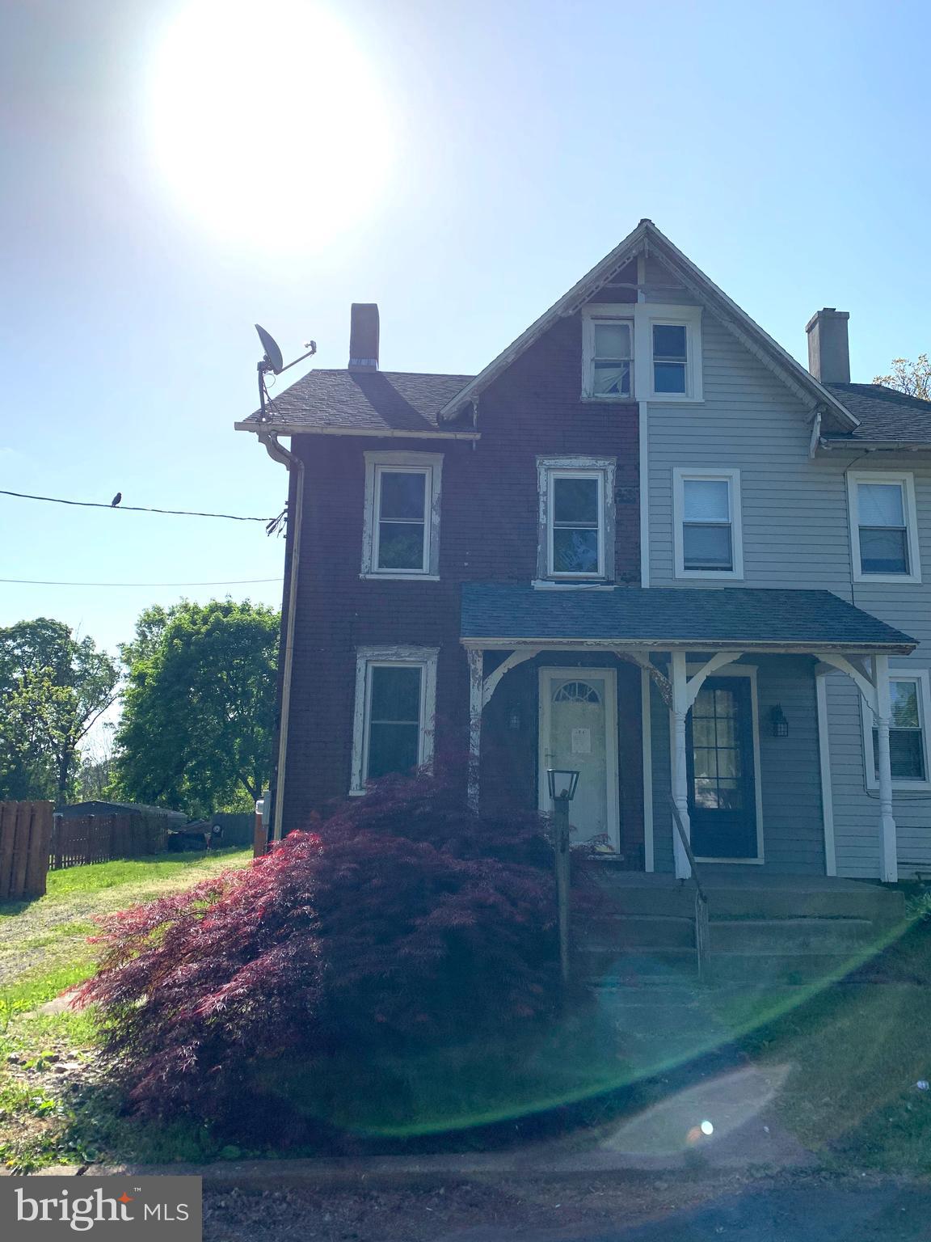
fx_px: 932
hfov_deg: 53.1
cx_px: 466
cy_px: 621
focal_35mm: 26
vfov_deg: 67.3
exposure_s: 1/5128
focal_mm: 4.25
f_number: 1.8
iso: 25
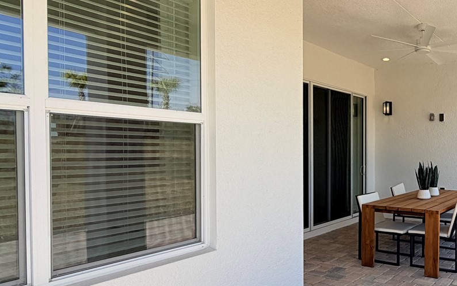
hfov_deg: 55.9
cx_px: 396
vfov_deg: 41.8
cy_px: 157
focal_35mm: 30
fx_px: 374
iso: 32
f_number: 2.2
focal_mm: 2.22
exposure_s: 1/770
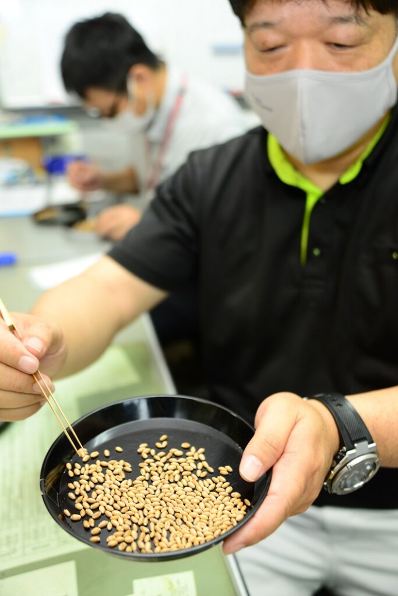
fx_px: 580
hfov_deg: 37.9
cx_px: 199
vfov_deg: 54.4
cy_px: 298
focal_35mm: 35
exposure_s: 1/60
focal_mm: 35
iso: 800
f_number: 3.2
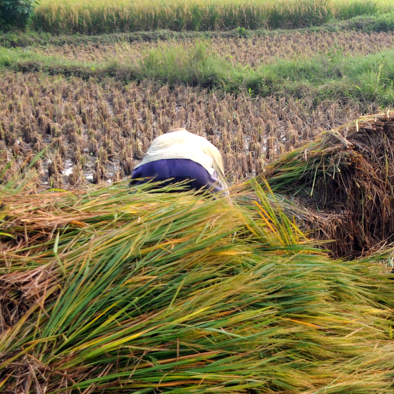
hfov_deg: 17.4
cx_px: 385
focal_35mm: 98
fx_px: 1262
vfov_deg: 17.7
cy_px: 267
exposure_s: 1/640
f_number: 5.6
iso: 400
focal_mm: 30
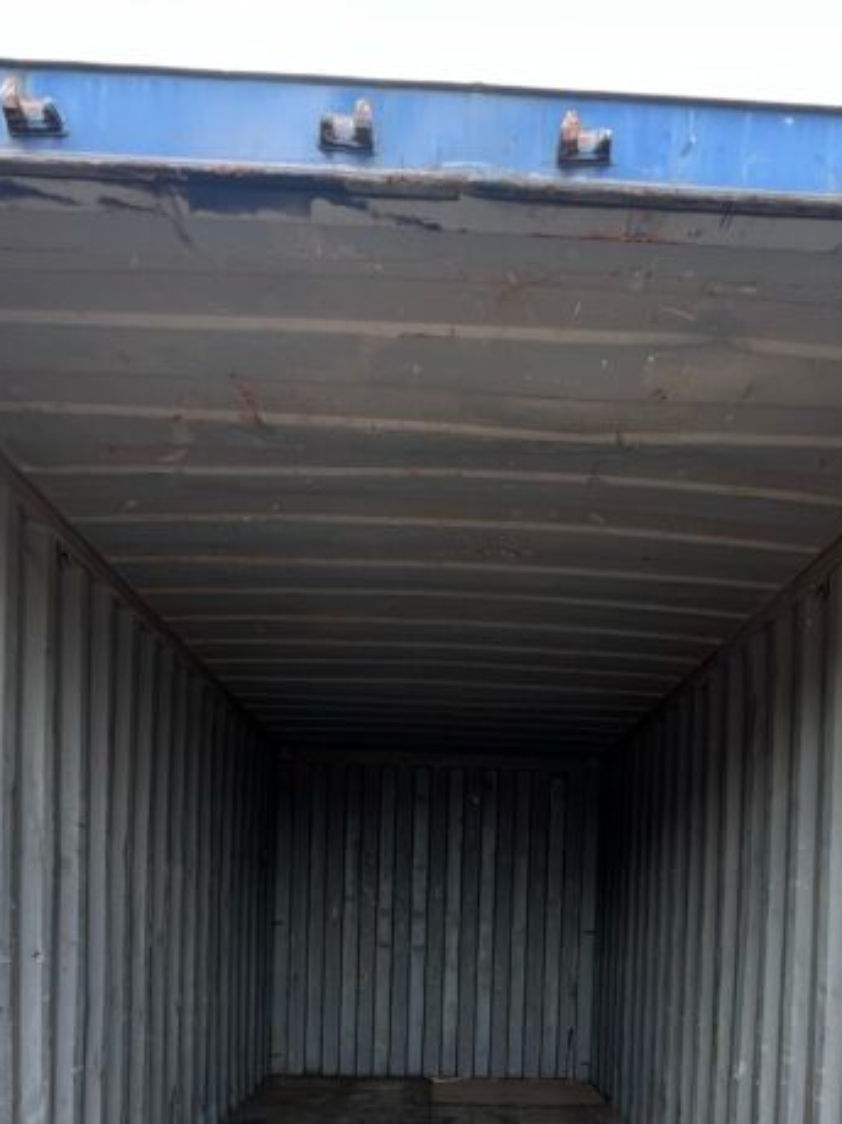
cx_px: 463
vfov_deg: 55.8
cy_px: 948
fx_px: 941
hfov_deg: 48.1
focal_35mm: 29
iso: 32
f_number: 1.8
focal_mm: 1.57
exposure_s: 1/115
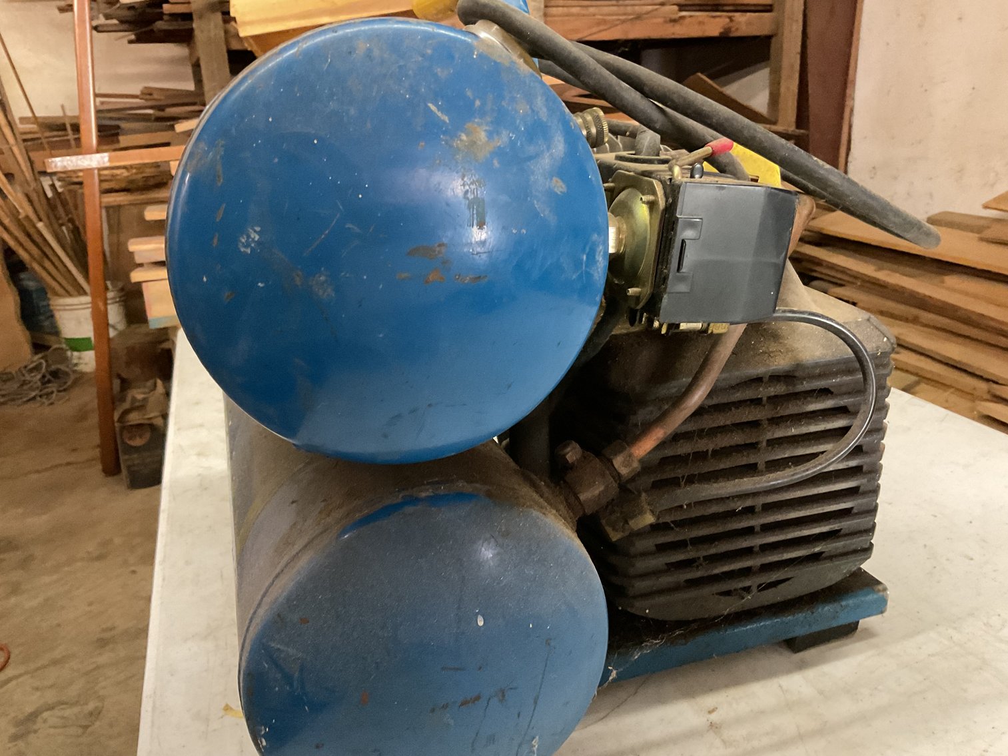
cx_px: 504
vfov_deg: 48.2
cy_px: 378
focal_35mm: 29
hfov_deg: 61.7
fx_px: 845
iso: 500
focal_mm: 3
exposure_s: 1/30
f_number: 1.8
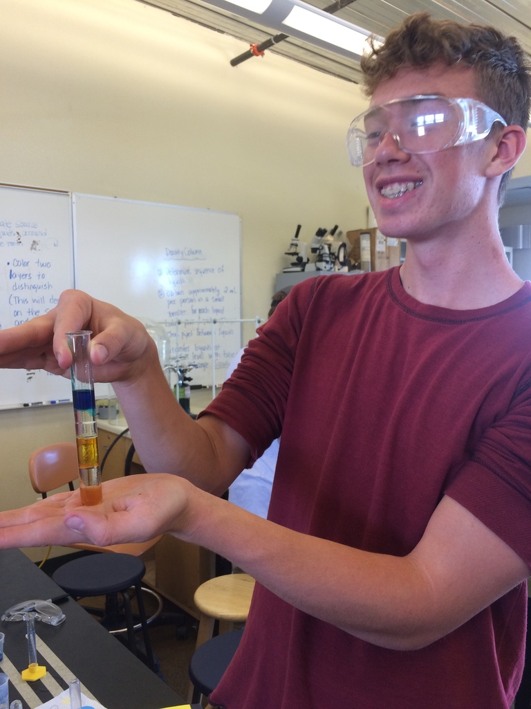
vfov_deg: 61.7
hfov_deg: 48.2
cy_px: 354
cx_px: 266
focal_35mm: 29
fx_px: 593
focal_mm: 4.15
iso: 64
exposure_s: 1/30
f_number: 2.2
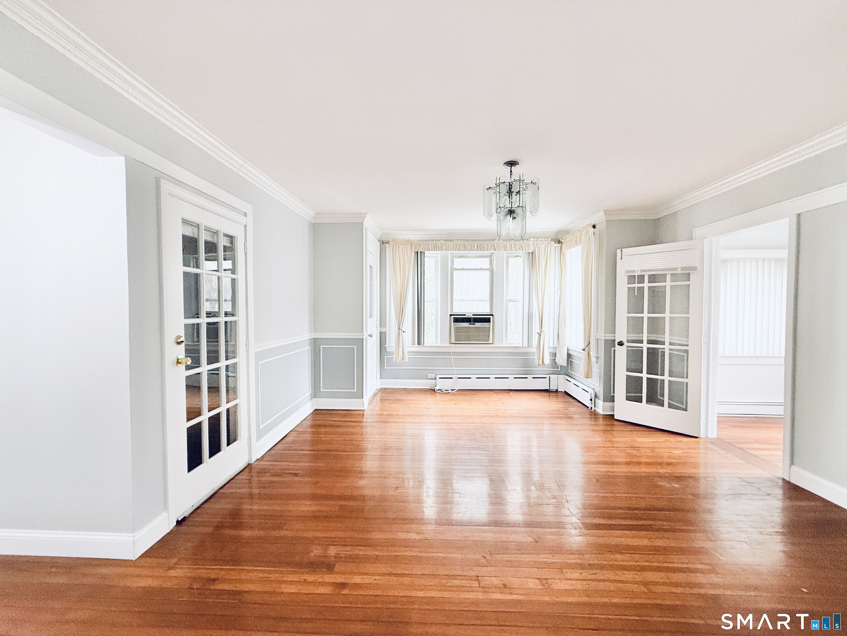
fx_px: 343
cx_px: 424
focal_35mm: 14
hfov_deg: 102.1
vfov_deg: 85.7
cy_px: 318
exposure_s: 1/60
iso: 320
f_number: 2.2
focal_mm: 2.22
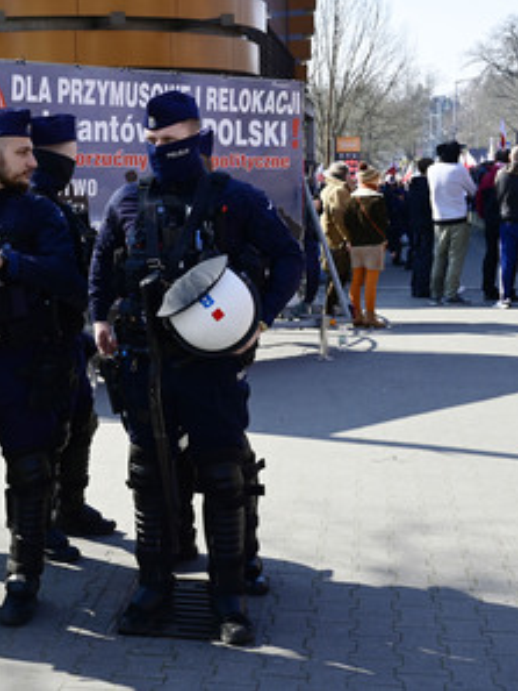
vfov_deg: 37.5
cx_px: 17
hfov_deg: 27.2
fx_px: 1017
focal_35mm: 51
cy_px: 344
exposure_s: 1/250
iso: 250
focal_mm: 35
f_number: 9
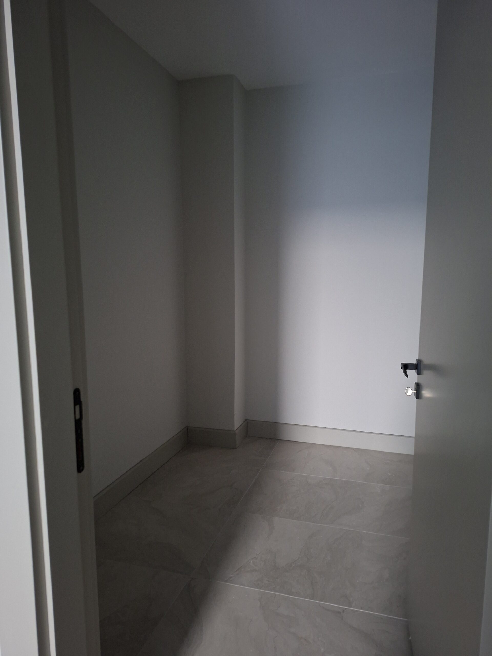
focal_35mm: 23
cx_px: 246
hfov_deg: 58.9
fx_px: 436
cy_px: 328
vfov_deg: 73.9
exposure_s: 1/24
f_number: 1.8
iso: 640
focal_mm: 5.54
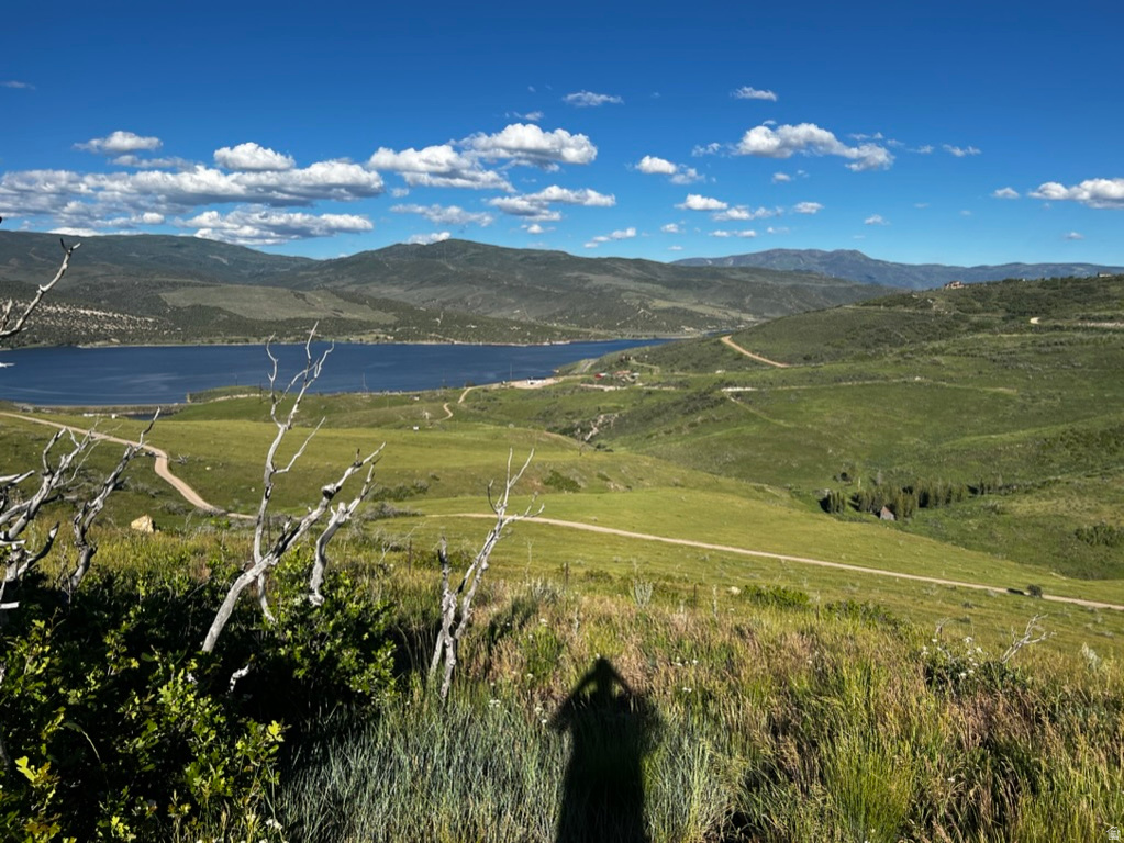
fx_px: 845
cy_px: 422
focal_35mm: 26
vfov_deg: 53.1
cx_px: 562
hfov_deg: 67.3
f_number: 1.5
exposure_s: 1/4831
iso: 50
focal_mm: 5.7
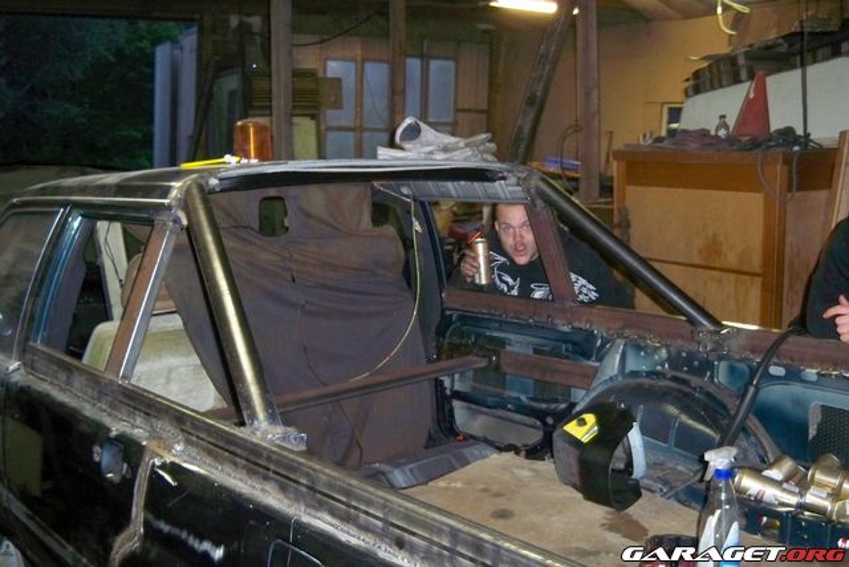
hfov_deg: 51.9
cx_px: 424
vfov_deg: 36.0
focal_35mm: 37
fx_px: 873
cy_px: 284
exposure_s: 1/30
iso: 320
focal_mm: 7.9
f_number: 3.1
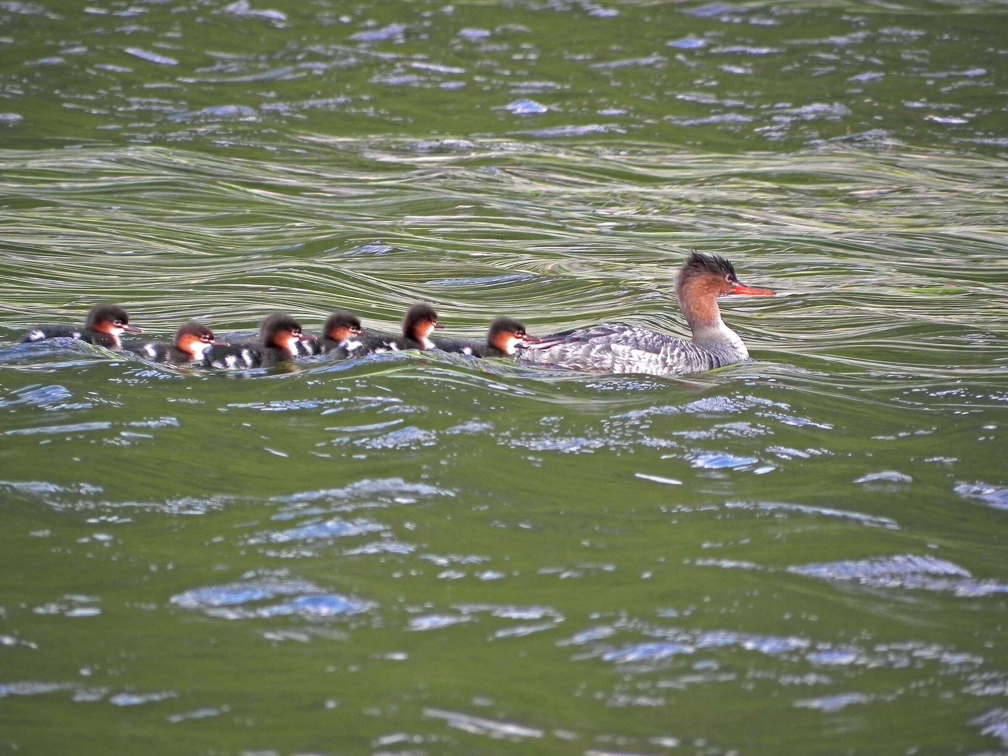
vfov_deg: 2.2
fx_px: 19743
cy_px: 378
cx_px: 504
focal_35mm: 678
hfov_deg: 2.9
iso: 160
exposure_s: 1/153
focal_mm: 120
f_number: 5
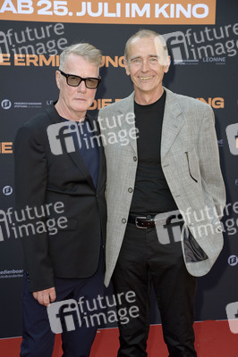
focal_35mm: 86
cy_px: 178
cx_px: 119
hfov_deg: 15.9
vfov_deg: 23.7
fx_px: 854
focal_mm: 86
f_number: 7.1
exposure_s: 1/250
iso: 640
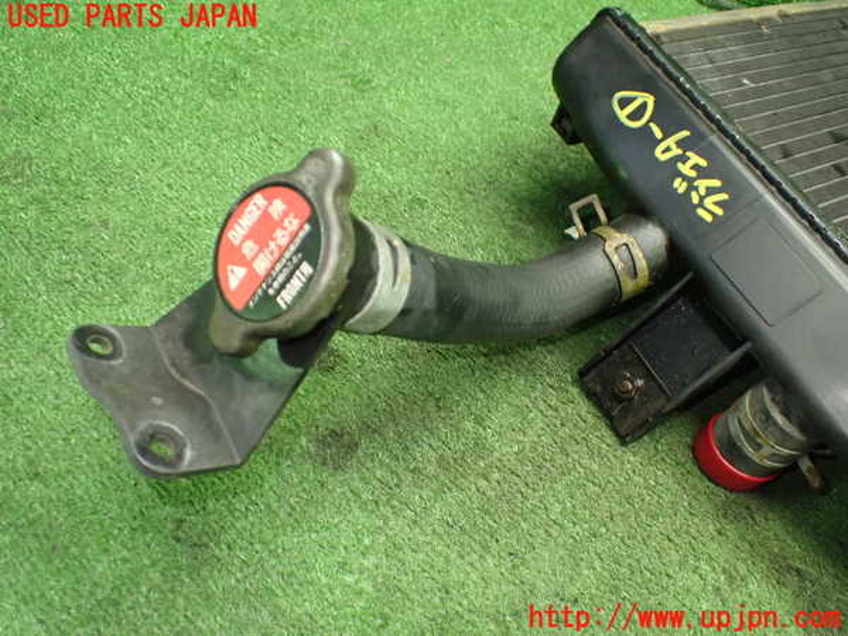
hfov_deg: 60.0
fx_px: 735
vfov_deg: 46.8
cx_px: 424
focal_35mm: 30
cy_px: 318
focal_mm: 5.4
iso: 800
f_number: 2.3
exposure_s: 1/80
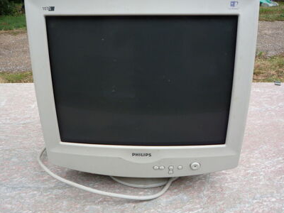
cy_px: 105
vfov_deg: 39.7
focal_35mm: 36
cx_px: 146
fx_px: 295
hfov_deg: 51.3
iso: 100
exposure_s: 1/100
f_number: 3.3
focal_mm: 5.2
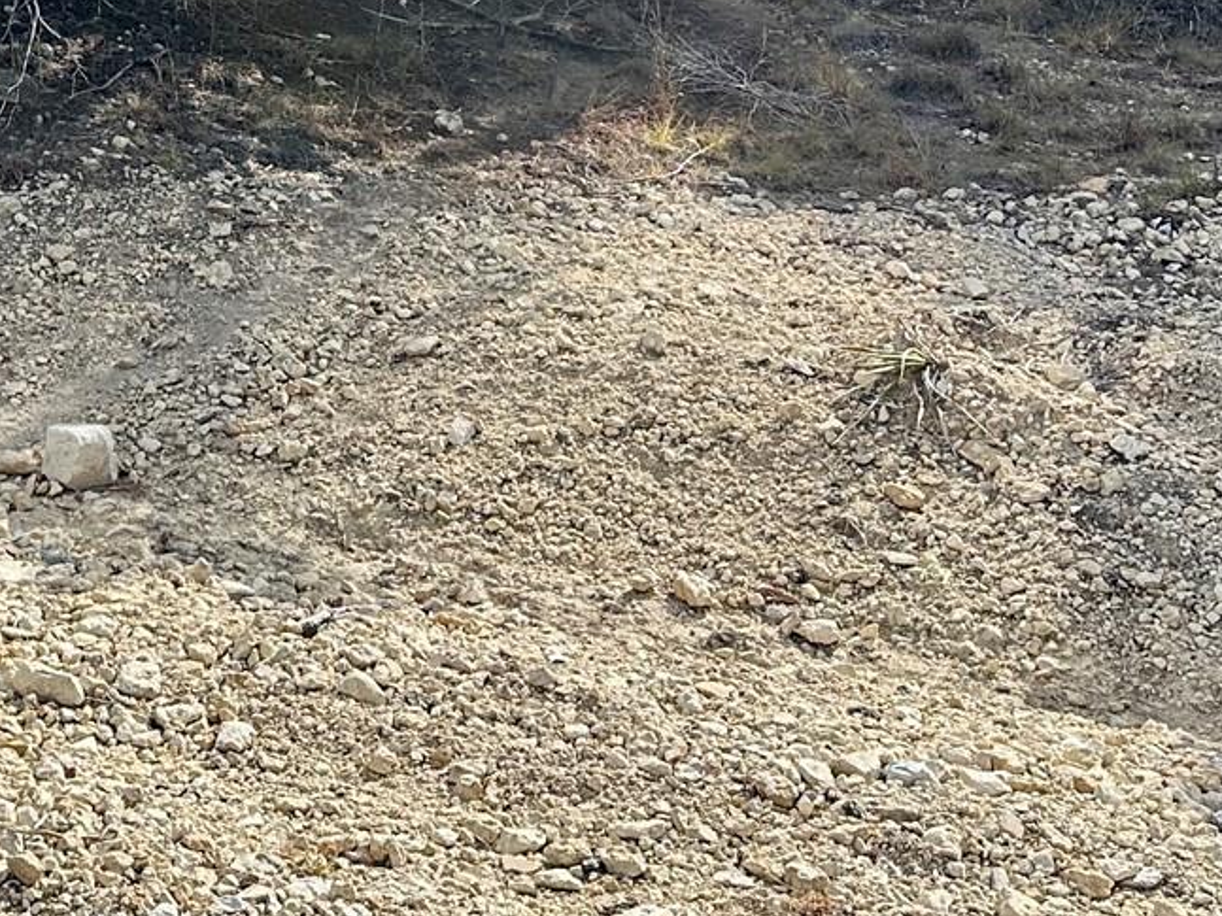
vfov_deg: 17.9
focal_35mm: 76
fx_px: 2682
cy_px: -342
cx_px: -47
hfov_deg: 24.3
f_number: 1.78
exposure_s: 1/3247
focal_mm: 6.86
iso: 80
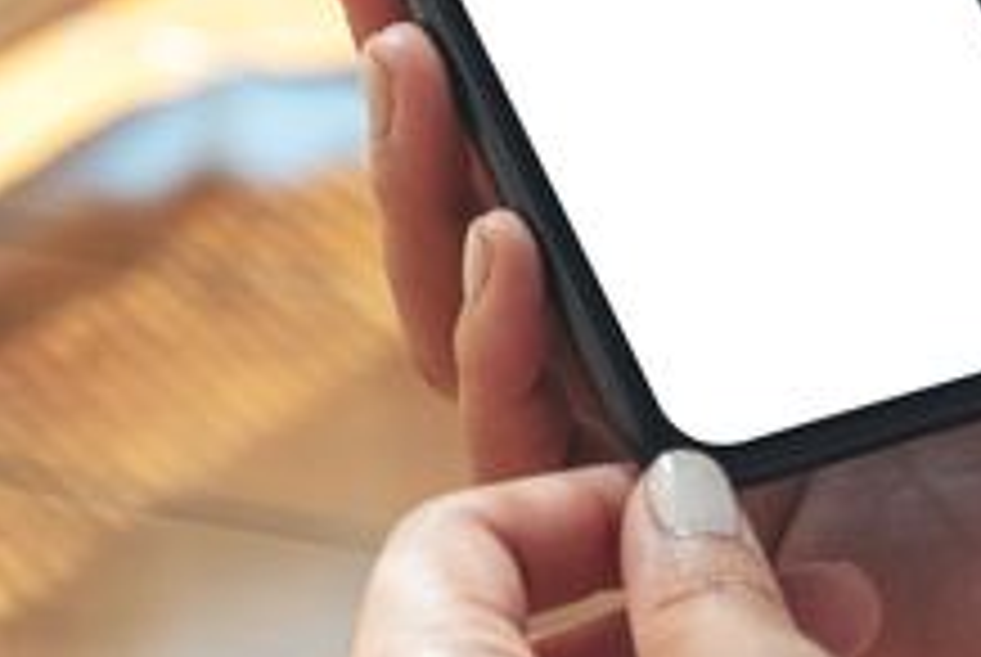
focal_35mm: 282
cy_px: 290
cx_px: 1215
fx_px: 7695
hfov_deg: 7.2
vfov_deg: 4.9
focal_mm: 51.6
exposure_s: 1/480
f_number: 2.8
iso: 200
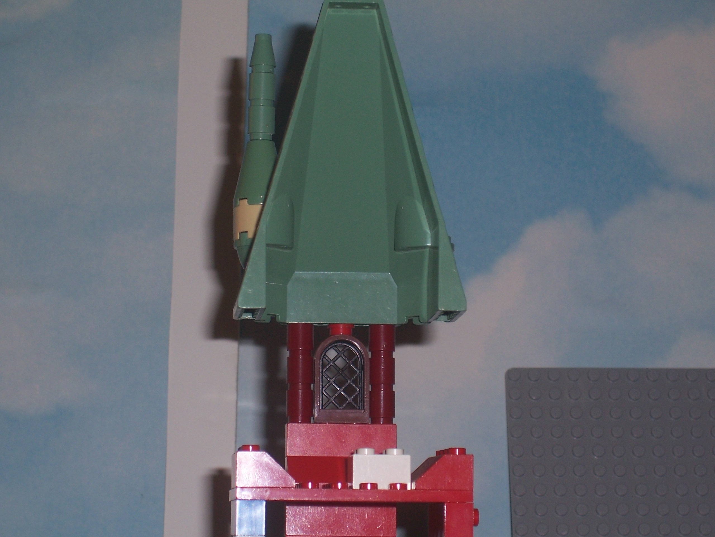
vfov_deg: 14.5
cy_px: 268
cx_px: 358
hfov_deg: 19.3
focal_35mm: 102
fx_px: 2107
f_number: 4.6
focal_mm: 16.8
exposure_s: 1/90
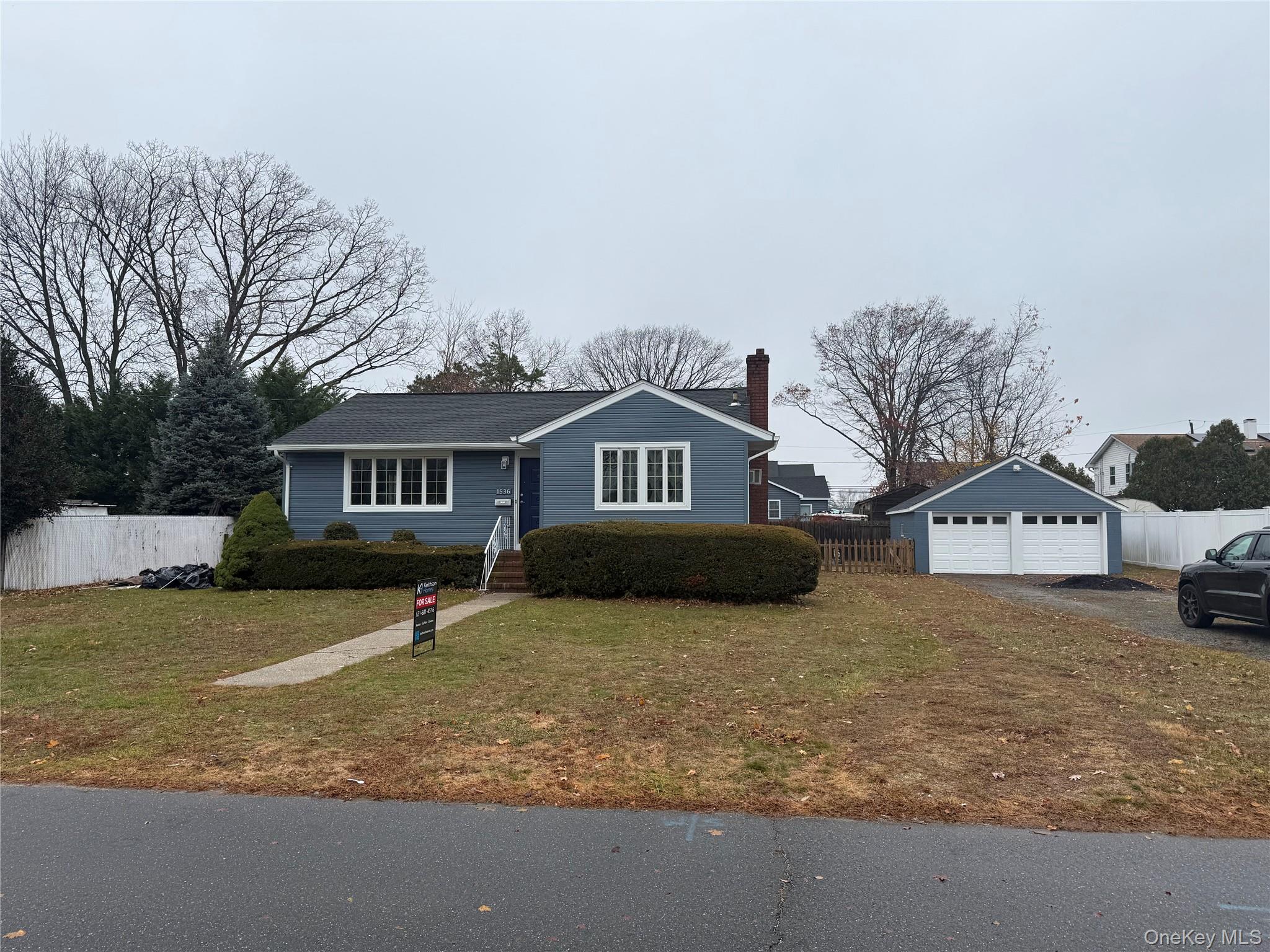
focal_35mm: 24
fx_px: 881
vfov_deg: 56.8
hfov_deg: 71.6
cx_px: 635
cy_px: 476
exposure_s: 1/1292
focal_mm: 6.76
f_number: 1.78
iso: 80
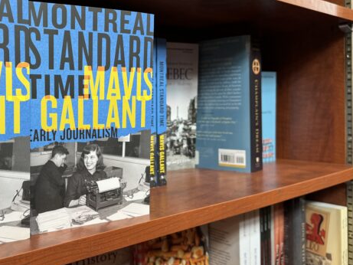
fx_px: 408
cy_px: 110
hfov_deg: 45.7
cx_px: 104
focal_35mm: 40
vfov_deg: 35.9
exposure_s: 1/60
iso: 200
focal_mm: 6.76
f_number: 1.78
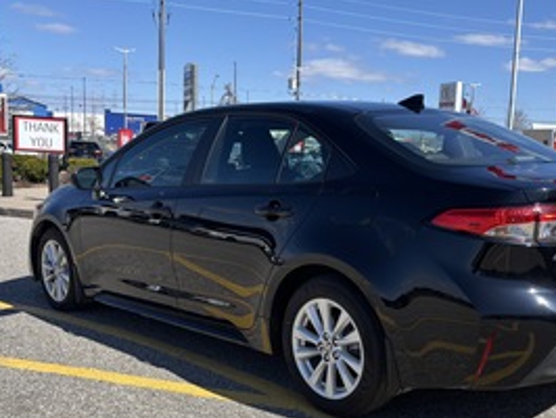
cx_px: 357
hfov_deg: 45.2
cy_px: 241
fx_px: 659
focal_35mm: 41
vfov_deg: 35.1
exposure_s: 1/2857
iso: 50
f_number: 1.6
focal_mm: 5.96
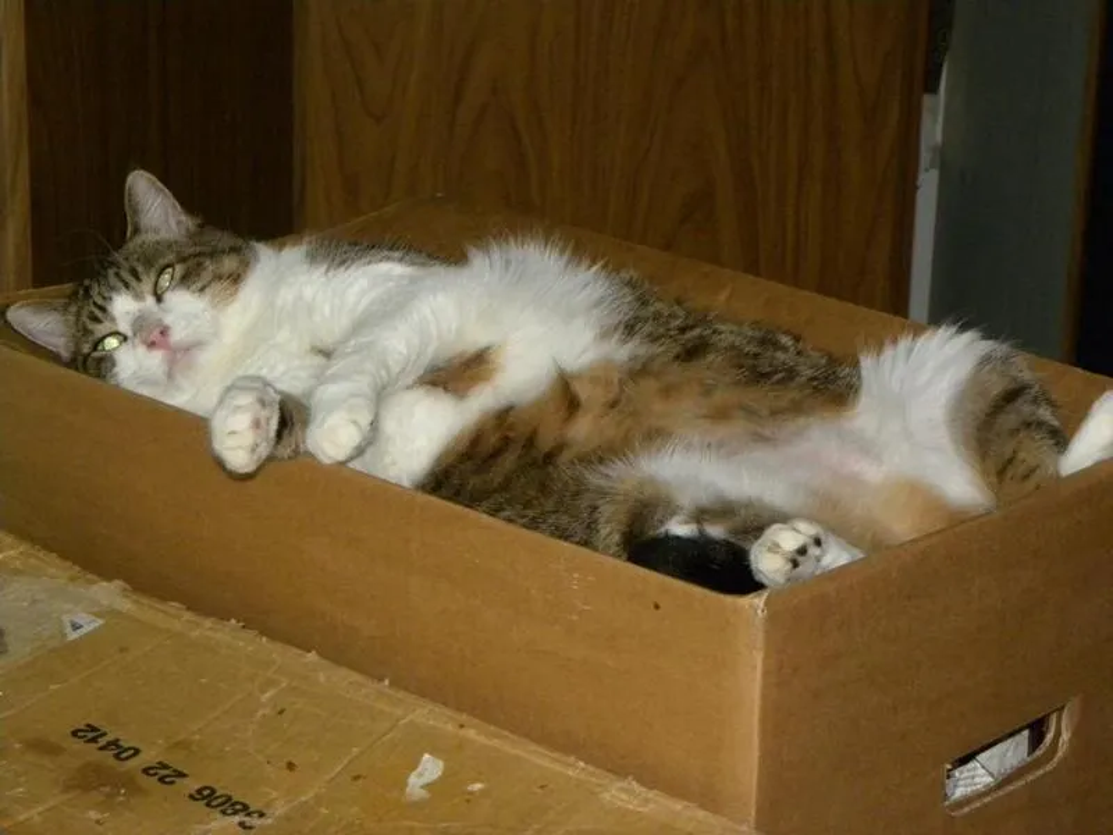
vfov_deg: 15.6
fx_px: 3055
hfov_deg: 20.7
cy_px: 418
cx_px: 556
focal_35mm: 95
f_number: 4
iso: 400
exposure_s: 1/30
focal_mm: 16.9
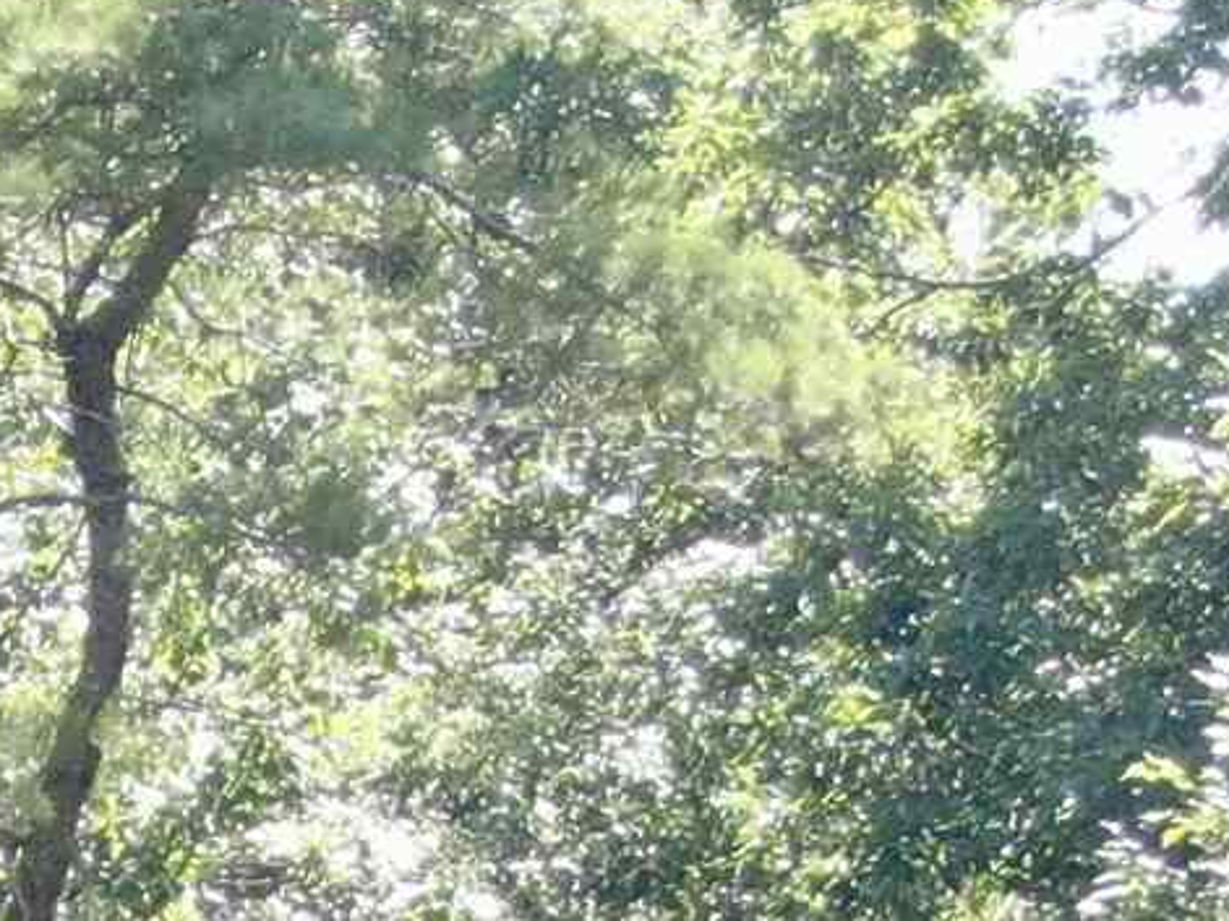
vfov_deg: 4.5
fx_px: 11110
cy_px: 2844
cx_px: -903
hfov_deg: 6.2
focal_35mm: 313
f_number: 3.8
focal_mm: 8.6
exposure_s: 1/100
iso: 100
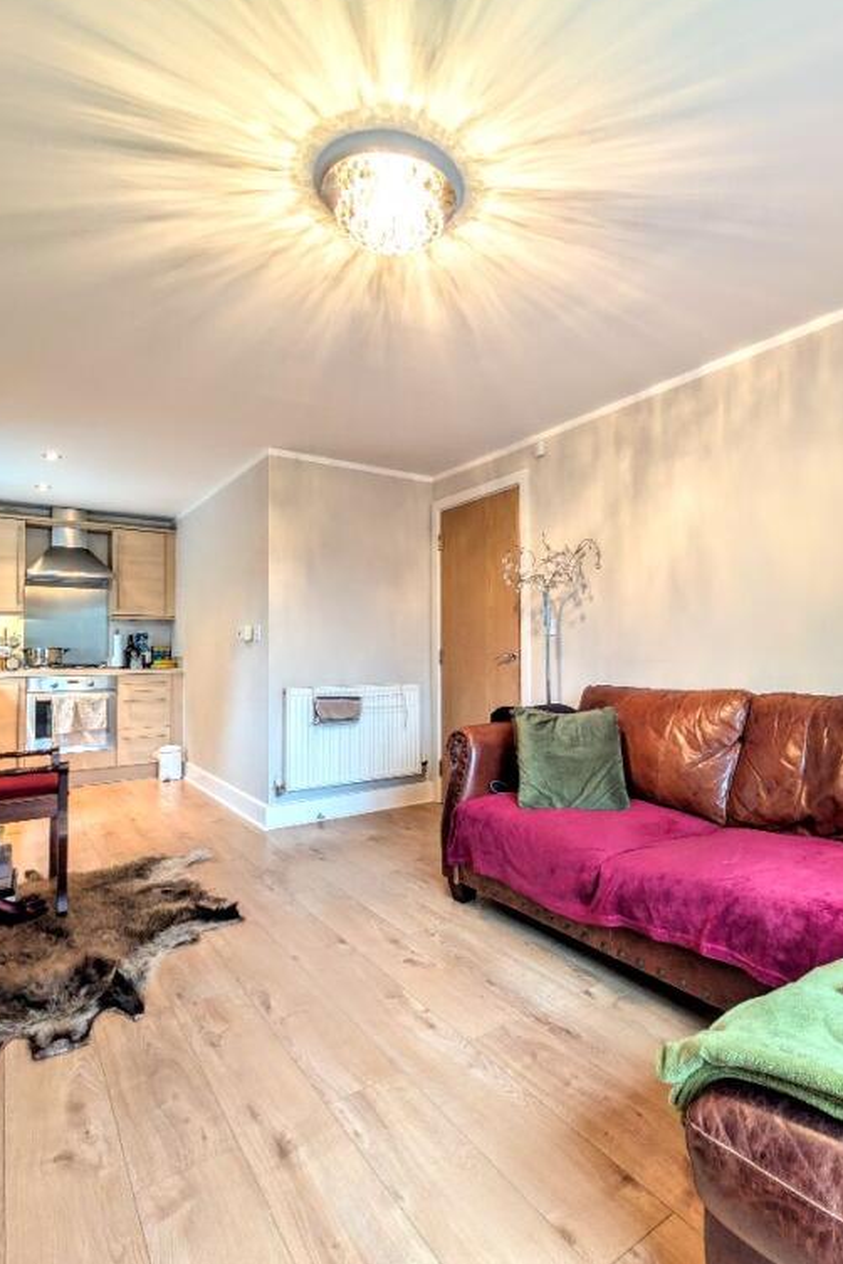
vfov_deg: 93.3
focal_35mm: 17
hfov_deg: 70.1
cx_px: 484
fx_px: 597
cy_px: 622
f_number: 1.7
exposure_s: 1/50
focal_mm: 2.02
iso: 83
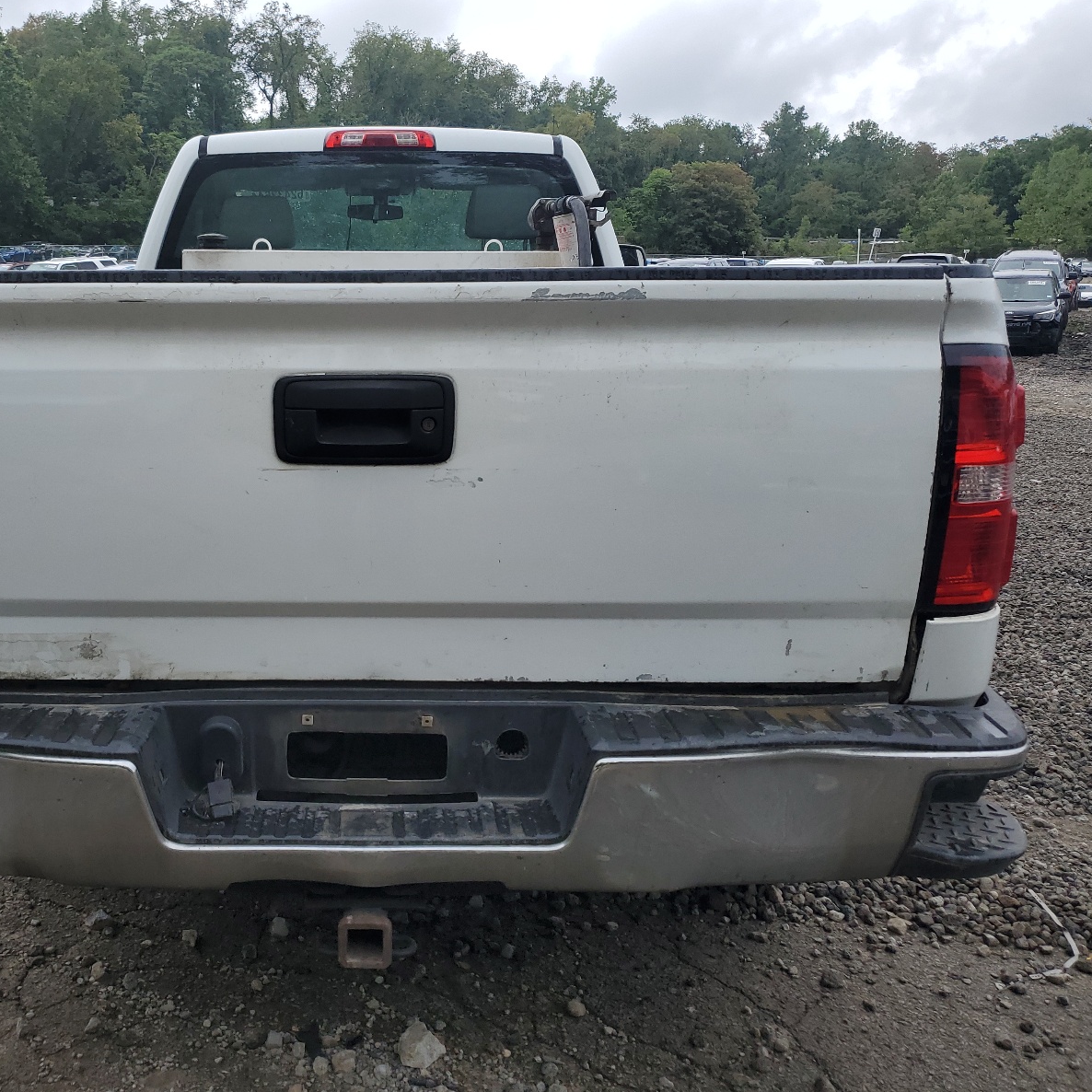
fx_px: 1106
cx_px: 361
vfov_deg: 52.5
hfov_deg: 51.5
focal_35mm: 31
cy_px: 541
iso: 50
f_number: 1.5
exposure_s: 1/1667
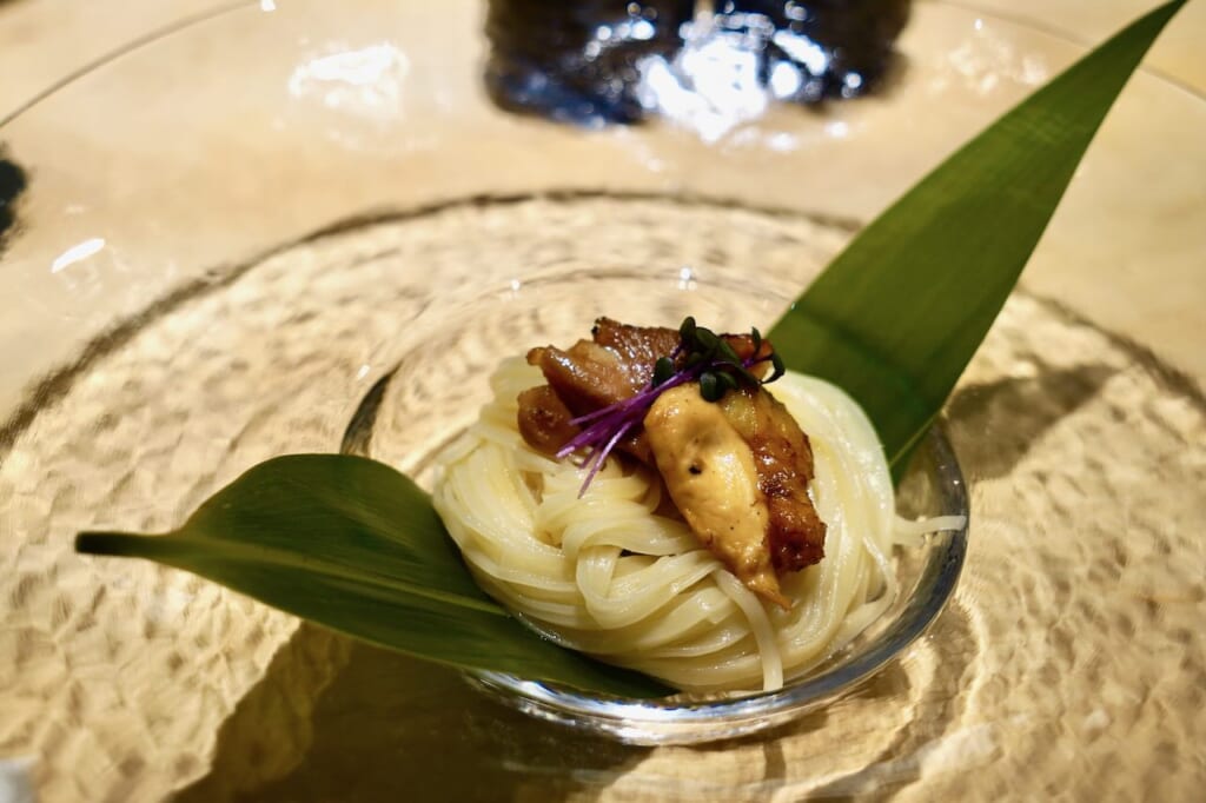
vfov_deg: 34.7
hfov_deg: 50.2
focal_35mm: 38
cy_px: 402
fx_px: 1286
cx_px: 603
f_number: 2.8
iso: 200
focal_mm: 25.6
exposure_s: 1/40
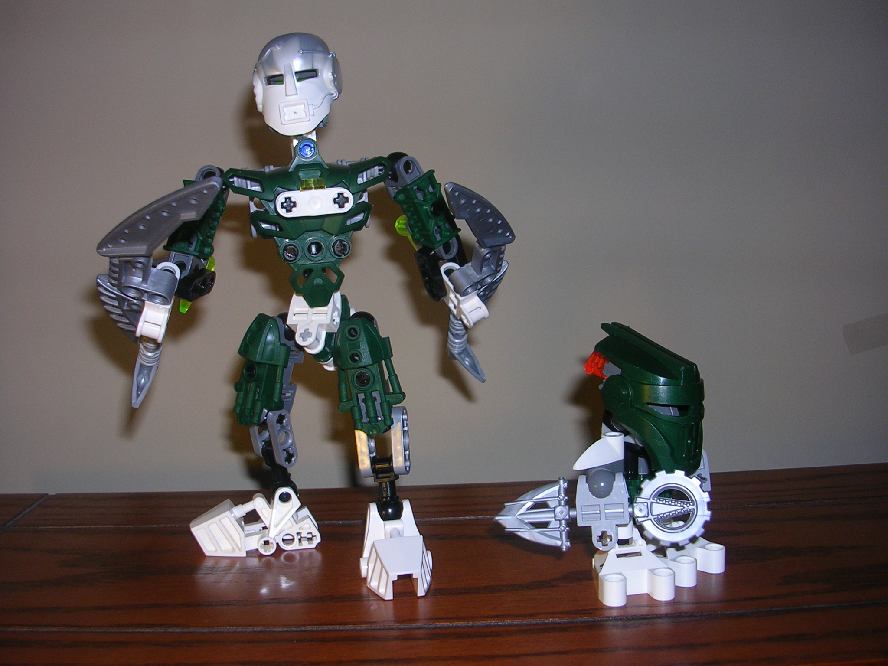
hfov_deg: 49.0
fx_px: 975
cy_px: 333
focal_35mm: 38
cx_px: 444
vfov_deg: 37.7
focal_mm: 5.8
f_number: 2.8
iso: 50
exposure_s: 1/60.1
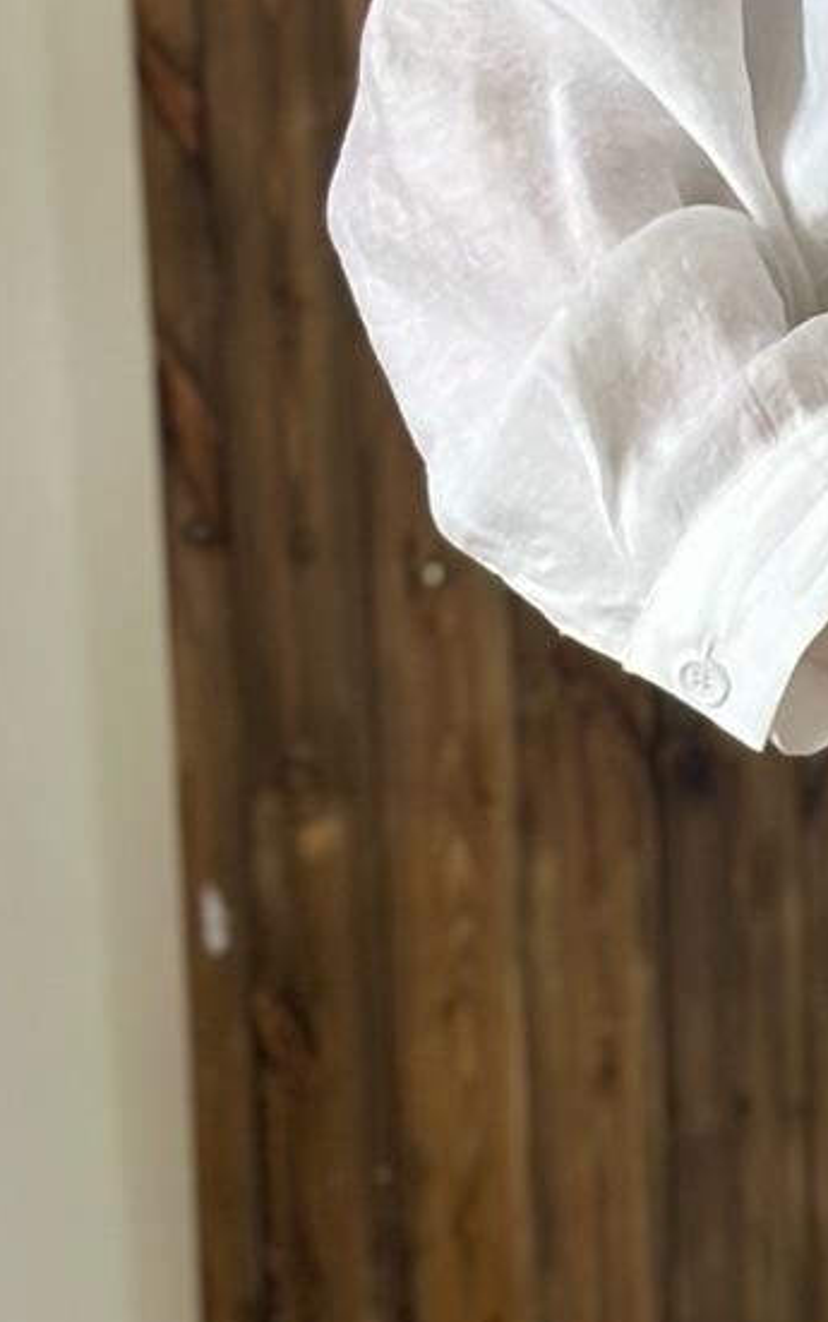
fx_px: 6815
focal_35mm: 189
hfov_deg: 6.8
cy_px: 2164
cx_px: 1294
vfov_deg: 10.6
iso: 80
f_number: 1.78
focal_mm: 6.86
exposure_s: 1/452
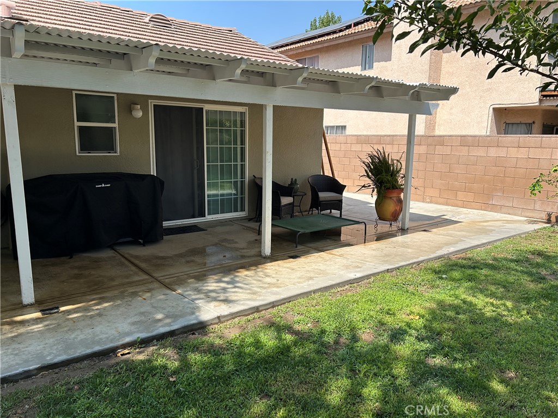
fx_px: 419
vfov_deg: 53.1
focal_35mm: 26
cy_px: 209
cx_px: 279
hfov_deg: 67.3
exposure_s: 1/2299
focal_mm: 5.7
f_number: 1.5
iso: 50
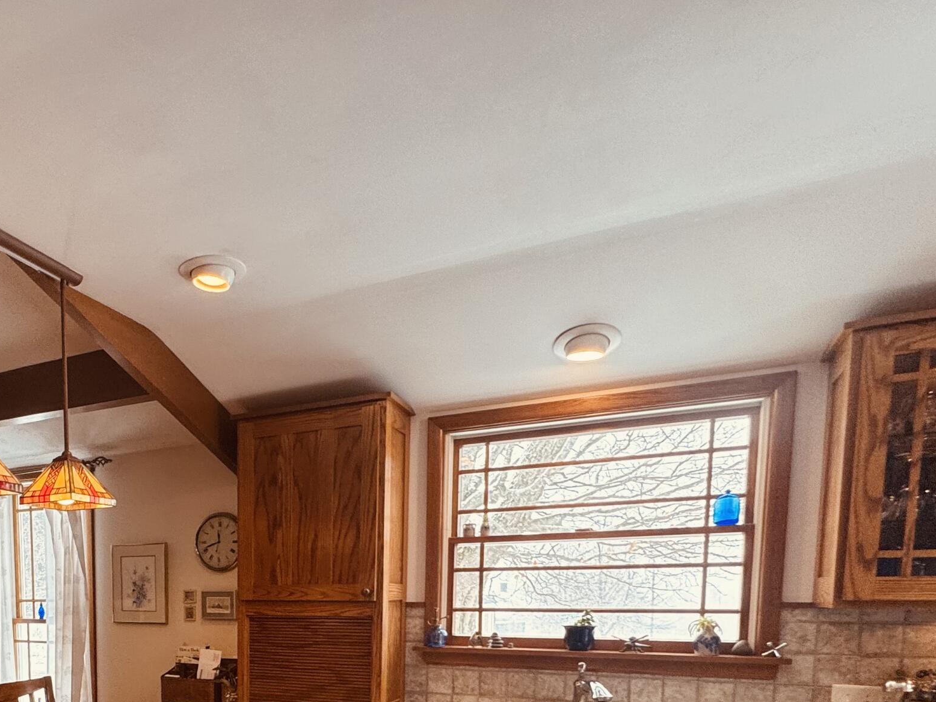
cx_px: 211
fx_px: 730
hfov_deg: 60.9
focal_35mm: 27
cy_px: 662
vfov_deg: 45.3
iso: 125
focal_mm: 2.22
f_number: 2.2
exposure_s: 1/120
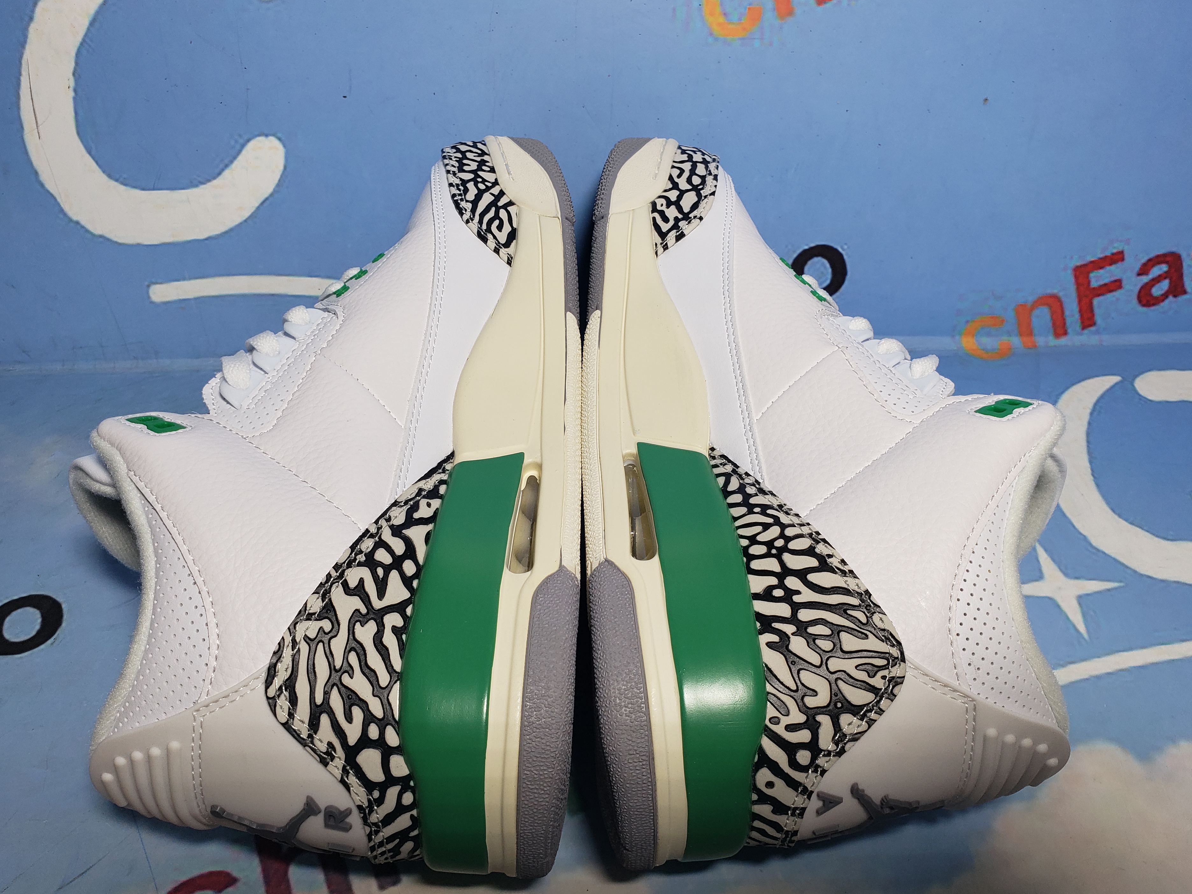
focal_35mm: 28
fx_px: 964
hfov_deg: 63.4
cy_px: 449
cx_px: 576
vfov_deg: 49.7
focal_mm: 4.3
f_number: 2.4
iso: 50
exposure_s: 1/260
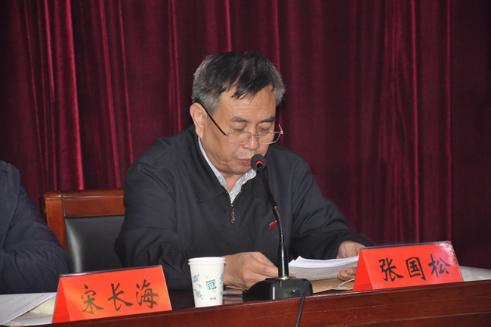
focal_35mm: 158
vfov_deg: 8.7
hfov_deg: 13.1
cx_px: 246
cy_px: 164
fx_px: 2146
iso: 800
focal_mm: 105
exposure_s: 1/30
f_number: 5.6
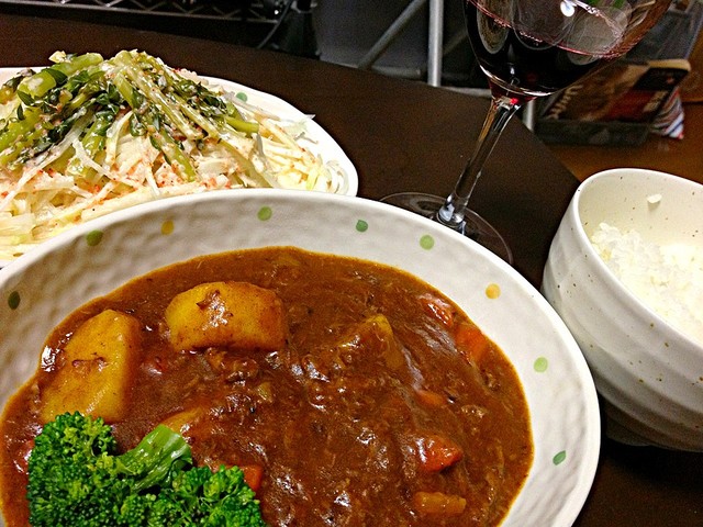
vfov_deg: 40.7
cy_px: 264
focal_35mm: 35
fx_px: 711
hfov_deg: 52.6
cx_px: 352
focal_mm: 4.28
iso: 200
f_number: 2.4
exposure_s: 1/20
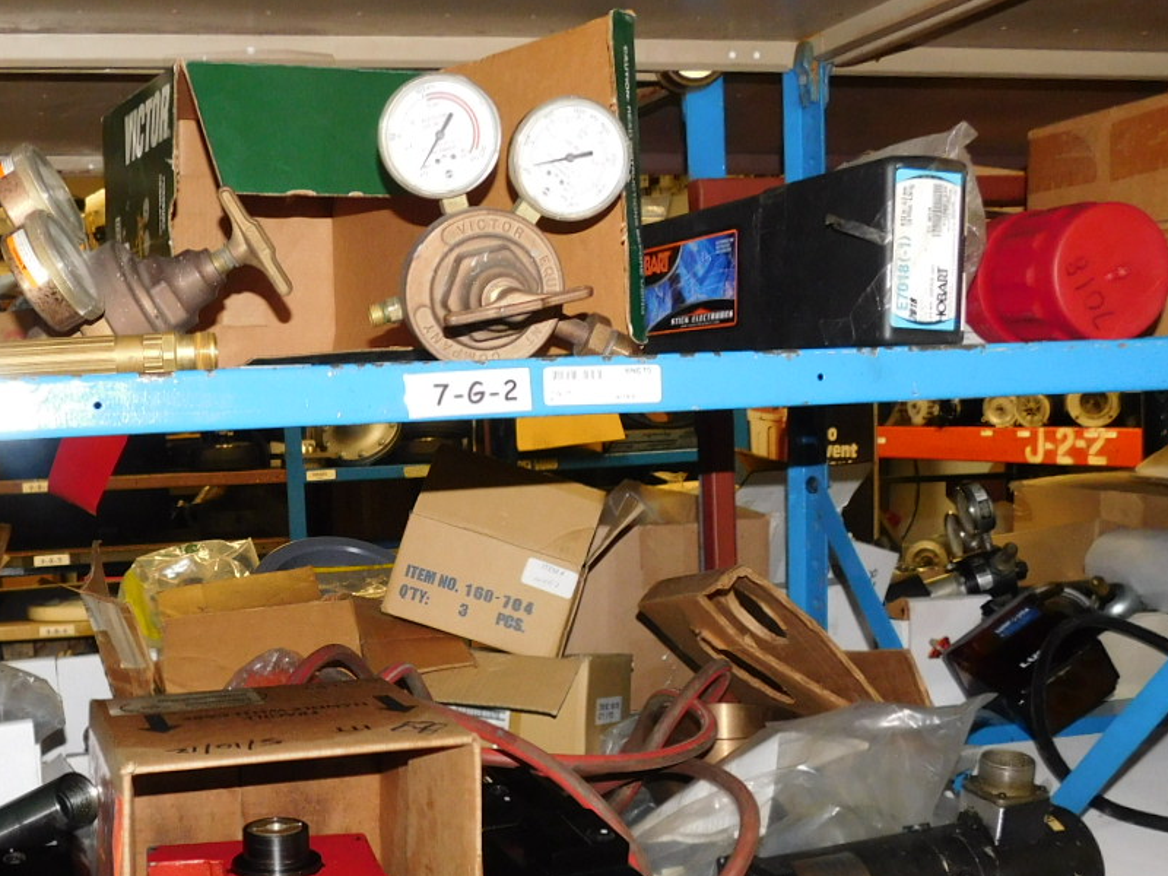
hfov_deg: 40.4
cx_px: 337
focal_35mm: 46
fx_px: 1552
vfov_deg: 31.3
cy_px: 568
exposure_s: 1/30
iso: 200
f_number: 3
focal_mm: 4
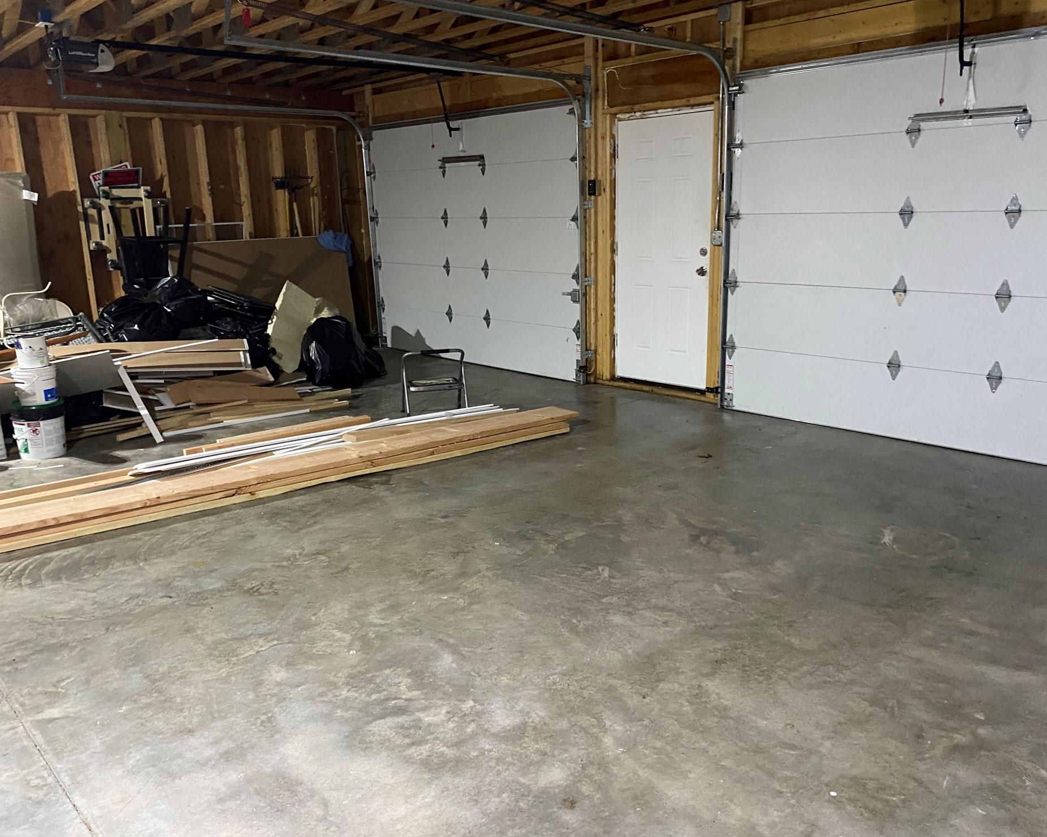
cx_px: 511
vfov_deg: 51.5
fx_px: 868
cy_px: 429
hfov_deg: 62.2
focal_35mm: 28
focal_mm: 4.25
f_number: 1.8
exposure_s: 1/30
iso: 500
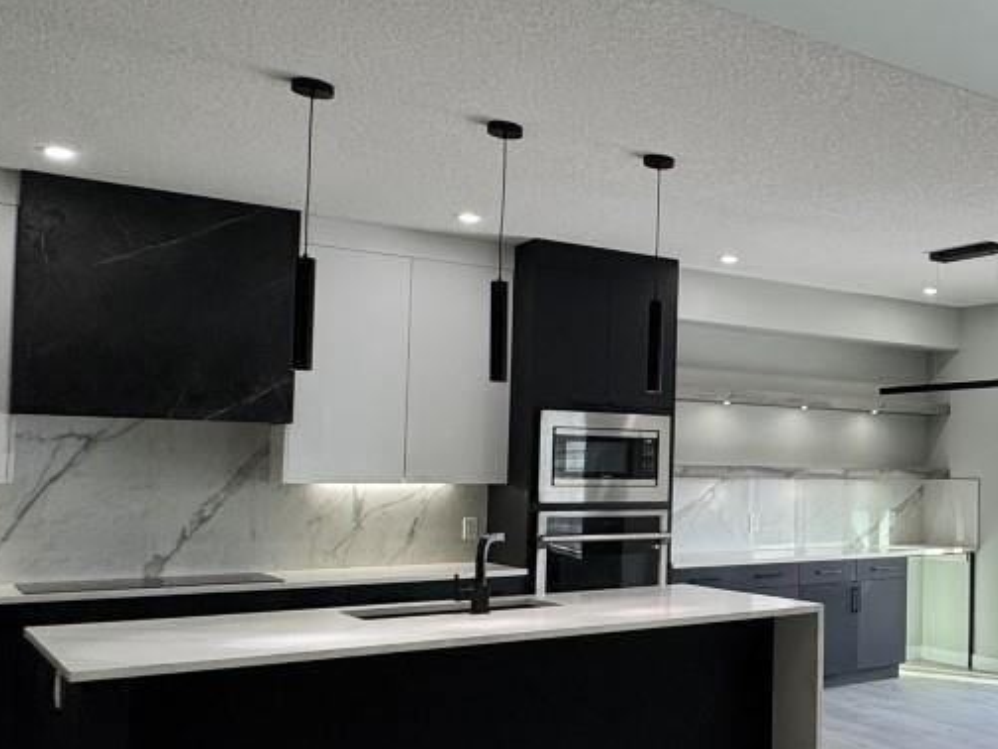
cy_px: 430
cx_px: 1063
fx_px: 1153
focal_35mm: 40
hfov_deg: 39.4
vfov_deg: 35.9
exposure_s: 1/120
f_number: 2.2
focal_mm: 2.22
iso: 50
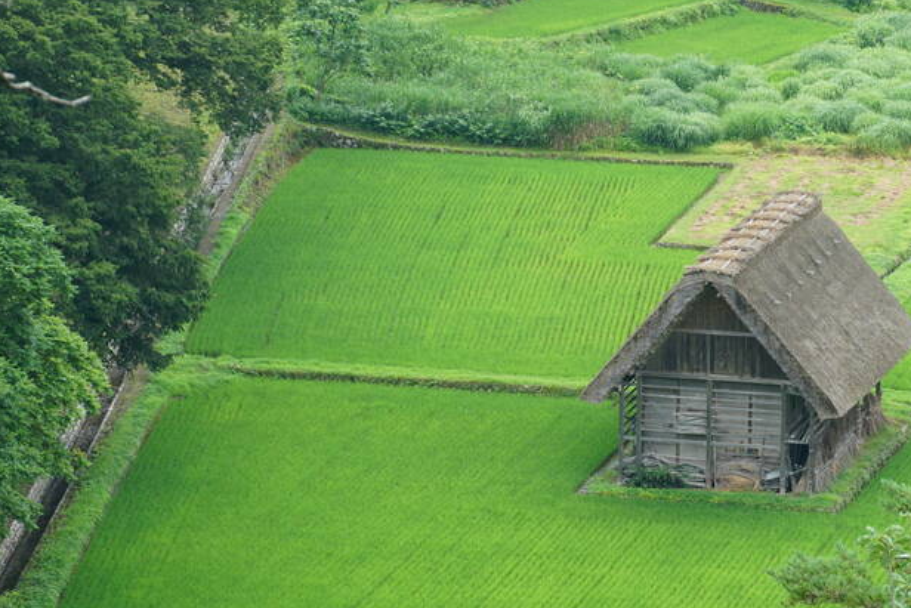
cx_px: 546
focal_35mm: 212
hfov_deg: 9.7
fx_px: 5361
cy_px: 298
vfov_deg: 6.5
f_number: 5.6
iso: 250
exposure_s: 1/160
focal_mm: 87
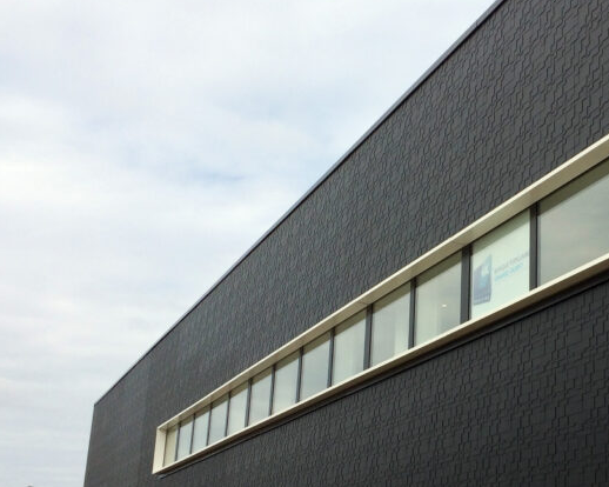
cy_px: 303
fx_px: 1009
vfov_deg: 27.0
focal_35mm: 56
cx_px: 504
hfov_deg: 32.5
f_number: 2.2
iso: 32
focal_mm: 4.15
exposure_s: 1/1709
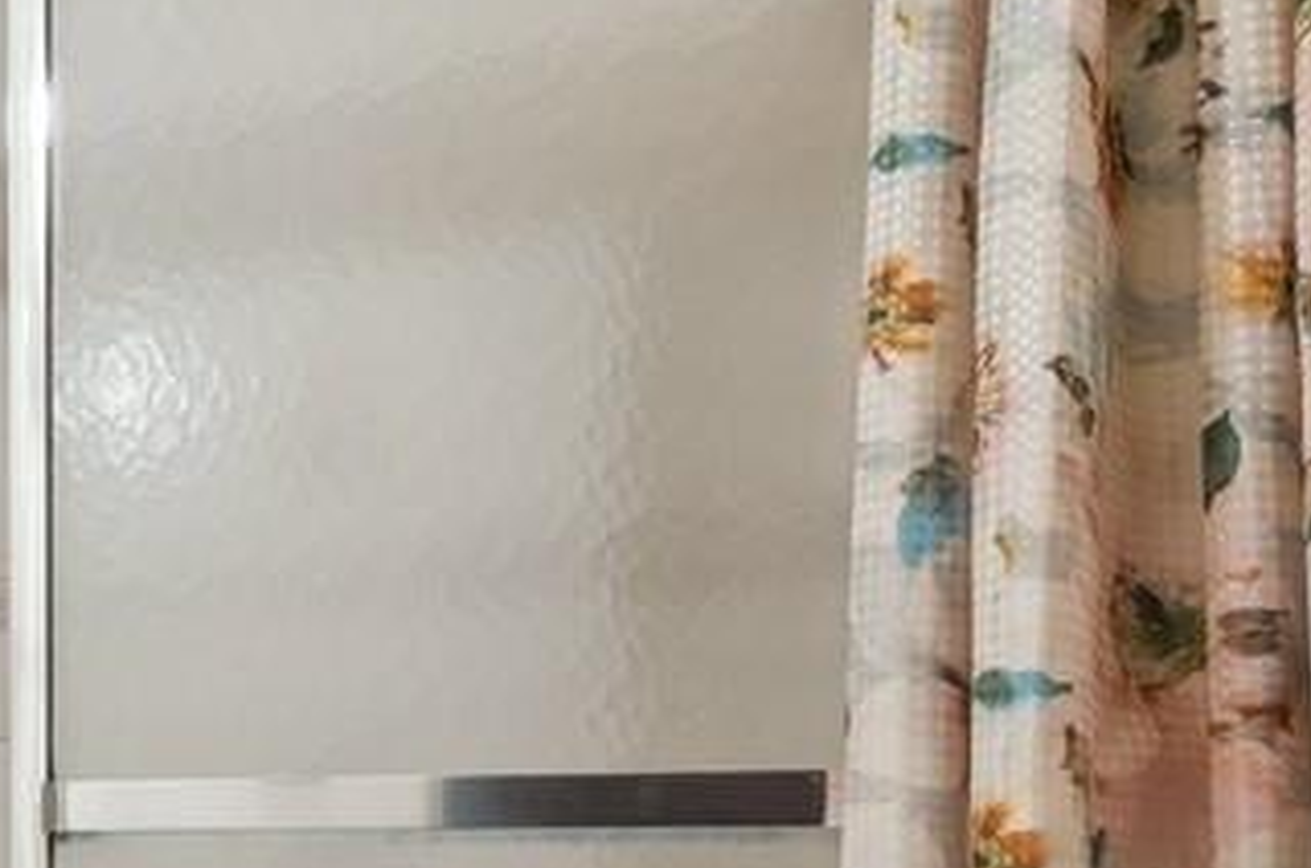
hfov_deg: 30.0
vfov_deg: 24.5
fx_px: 1854
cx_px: -445
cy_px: 970
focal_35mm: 51
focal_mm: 15
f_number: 14
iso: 640
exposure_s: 1/3.33
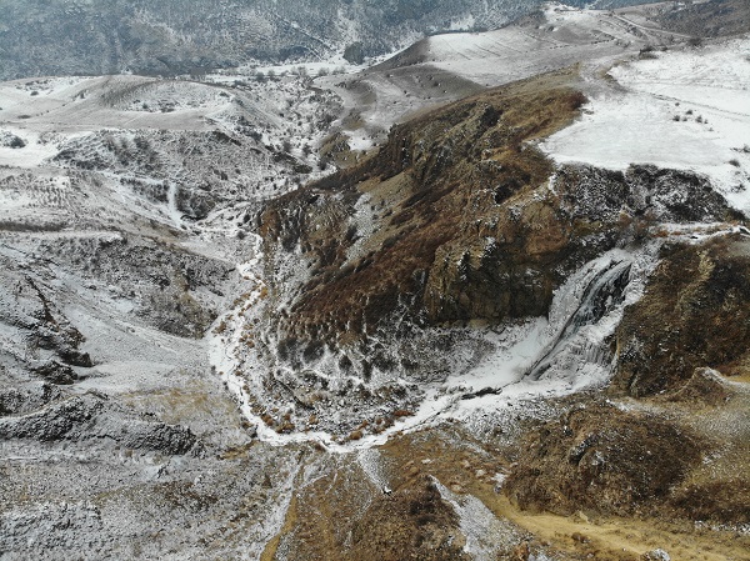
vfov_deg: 56.7
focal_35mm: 24
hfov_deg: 71.6
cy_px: 280
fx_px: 520
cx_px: 375
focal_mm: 4.5
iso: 100
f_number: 2.8
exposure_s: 1/693
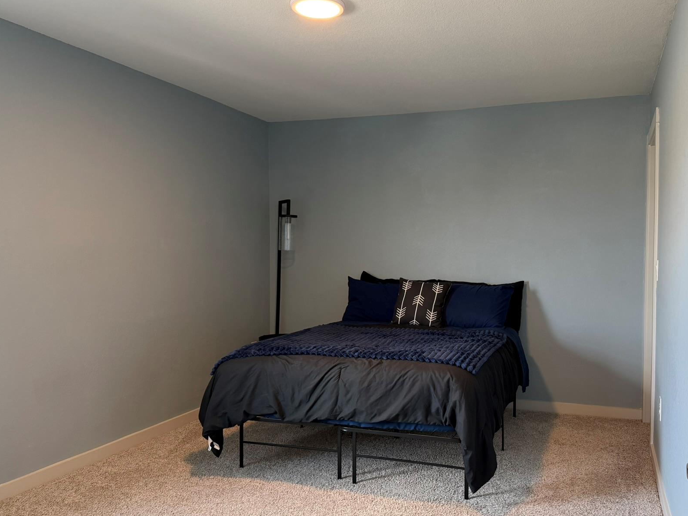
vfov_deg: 45.4
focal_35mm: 31
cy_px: 274
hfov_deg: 58.1
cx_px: 393
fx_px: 616
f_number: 1.78
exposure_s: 1/60
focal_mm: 6.76
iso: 200
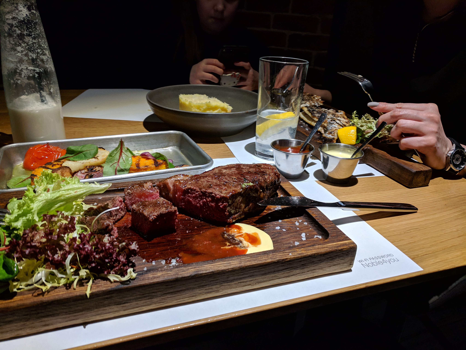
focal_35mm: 26
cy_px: 175
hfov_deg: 67.3
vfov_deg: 53.1
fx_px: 350
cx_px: 233
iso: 186
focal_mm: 4.67
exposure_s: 1/100
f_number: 2
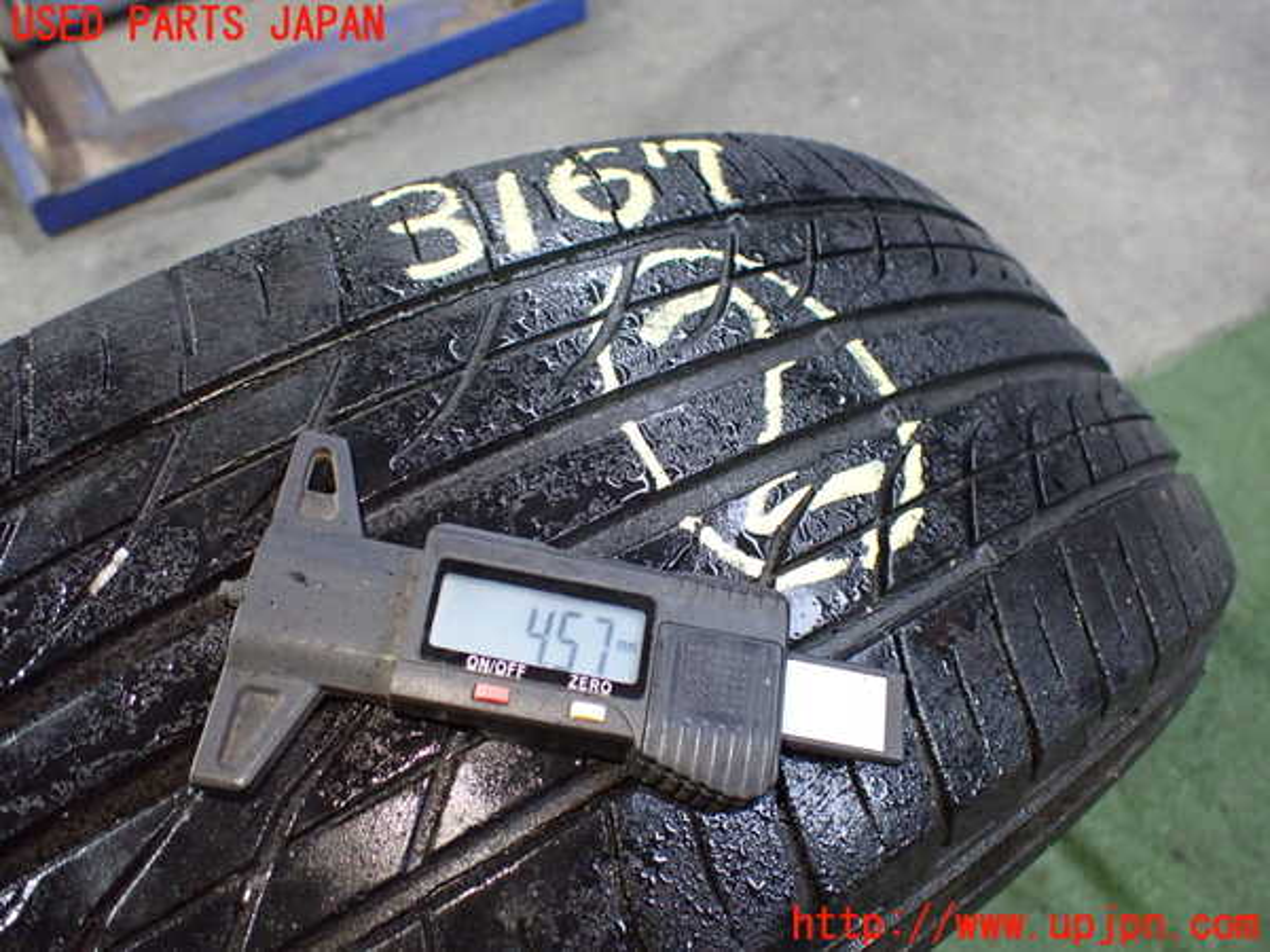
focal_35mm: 30
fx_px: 1101
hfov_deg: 60.0
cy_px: 476
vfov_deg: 46.8
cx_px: 635
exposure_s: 1/60
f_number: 2.3
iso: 800
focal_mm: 5.4
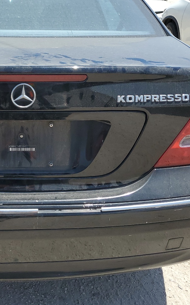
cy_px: 126
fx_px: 381
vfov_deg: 43.3
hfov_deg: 26.9
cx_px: 14
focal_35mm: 46
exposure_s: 1/3333
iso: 50
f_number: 1.5
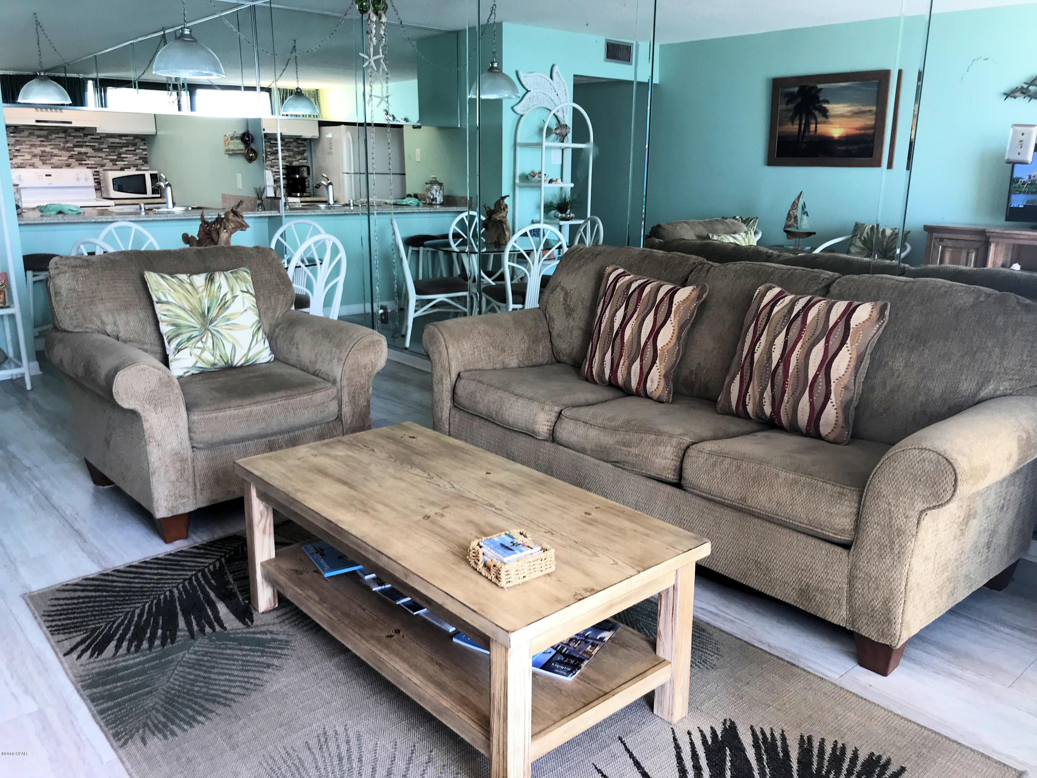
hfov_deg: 63.4
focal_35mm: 28
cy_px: 389
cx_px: 518
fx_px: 839
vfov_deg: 49.7
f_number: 1.8
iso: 25
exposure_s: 1/60
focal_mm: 3.99
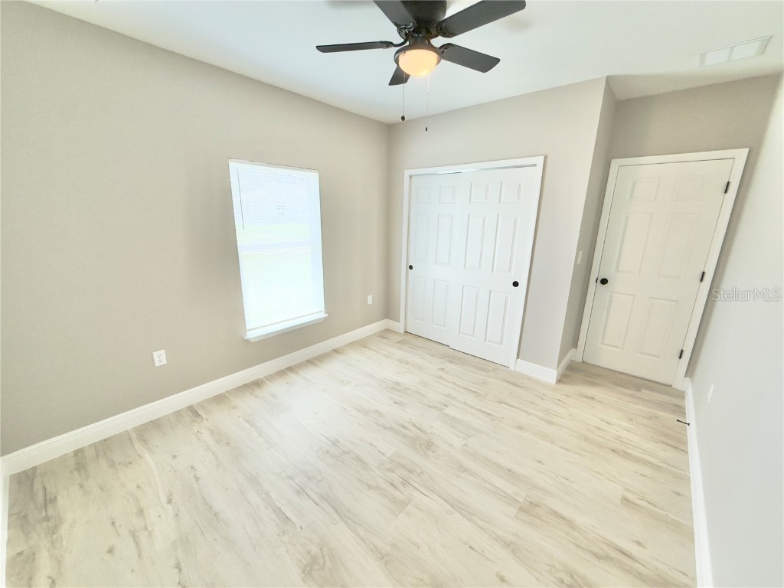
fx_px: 317
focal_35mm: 14
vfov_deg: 85.7
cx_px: 392
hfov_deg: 102.1
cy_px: 294
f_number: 2.2
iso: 80
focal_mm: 2.22
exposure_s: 1/120
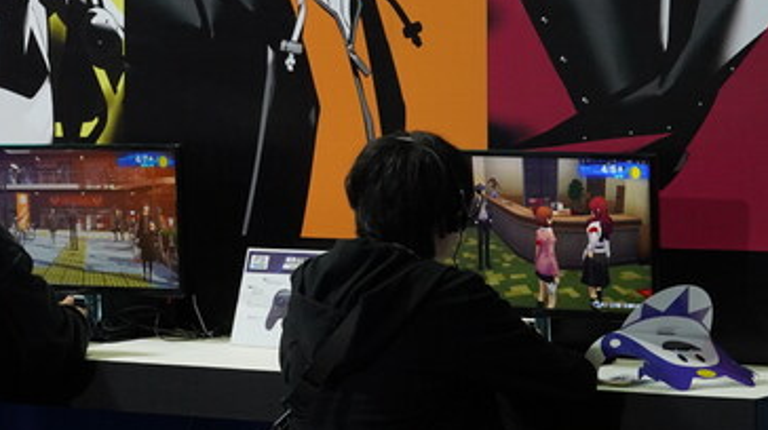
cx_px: 17
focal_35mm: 153
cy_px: 63
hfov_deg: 13.9
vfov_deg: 7.9
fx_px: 3113
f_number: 5.6
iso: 2500
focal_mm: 59
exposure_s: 1/160
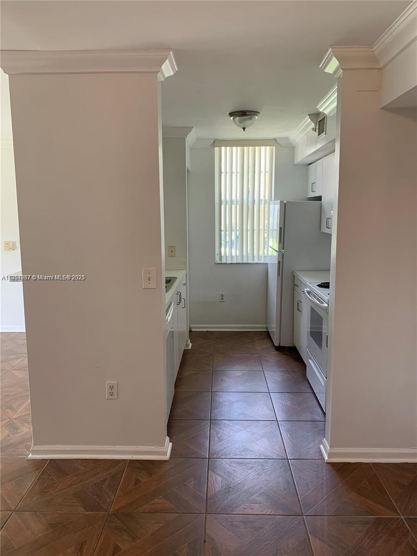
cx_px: 208
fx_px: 418
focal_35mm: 26
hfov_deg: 53.1
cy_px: 278
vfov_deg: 67.3
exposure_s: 1/60
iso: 64
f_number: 1.8
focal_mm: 4.25
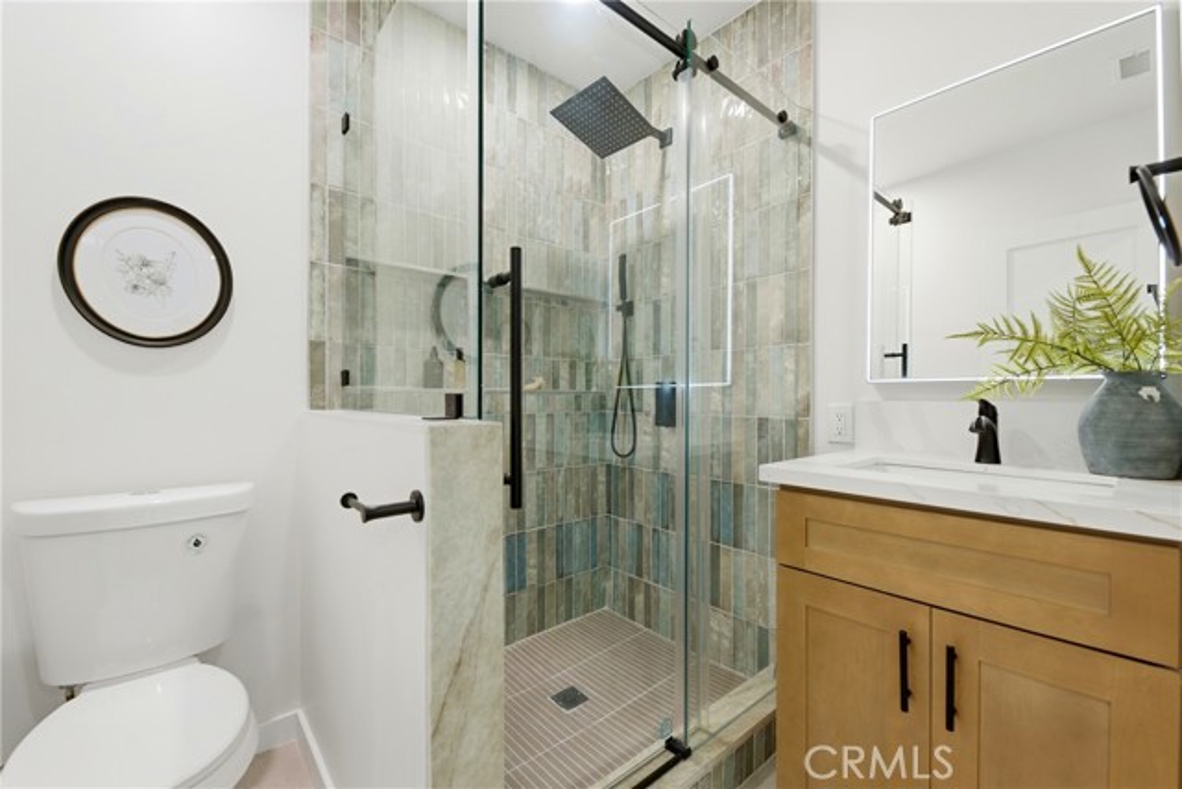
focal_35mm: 14
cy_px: 394
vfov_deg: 81.2
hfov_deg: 104.2
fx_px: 460
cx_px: 591
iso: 320
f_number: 6.3
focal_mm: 14
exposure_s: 1/160
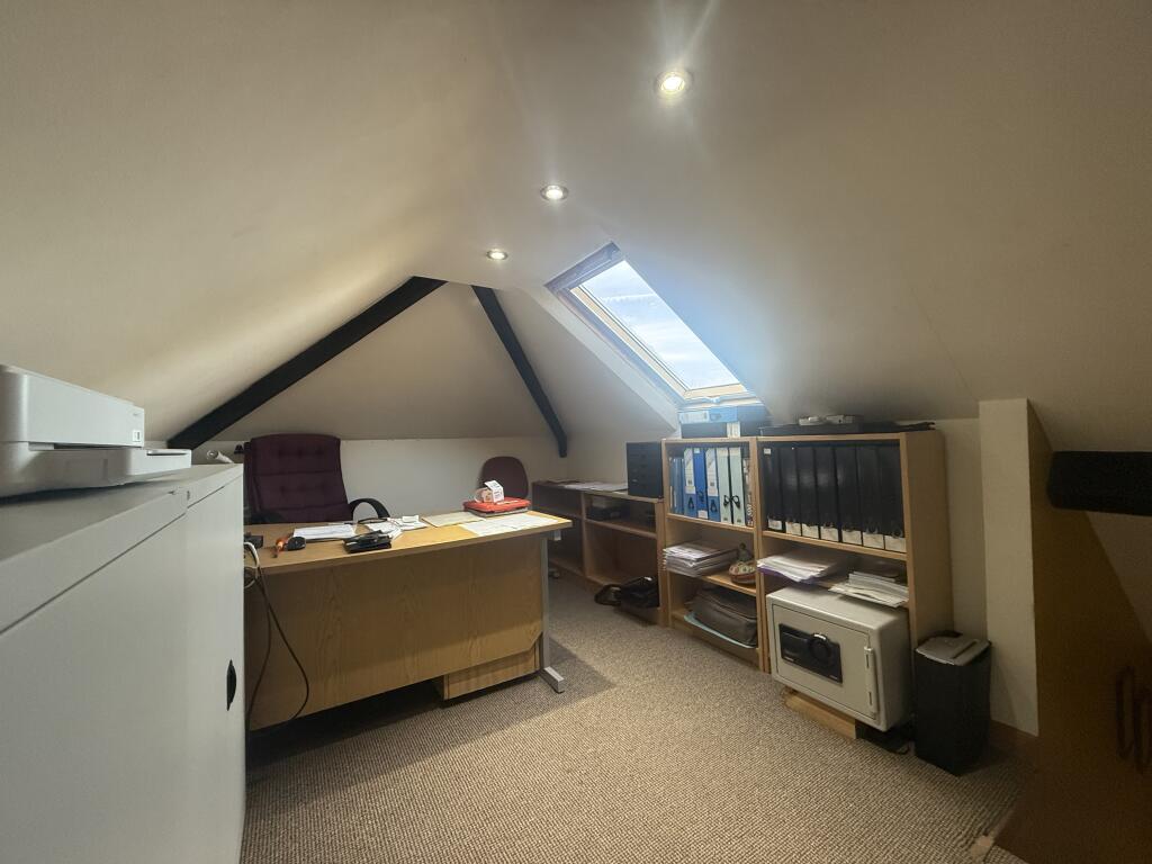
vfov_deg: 85.7
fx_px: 466
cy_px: 432
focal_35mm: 14
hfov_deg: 102.1
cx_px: 576
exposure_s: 1/100
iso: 320
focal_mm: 2.22
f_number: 2.2
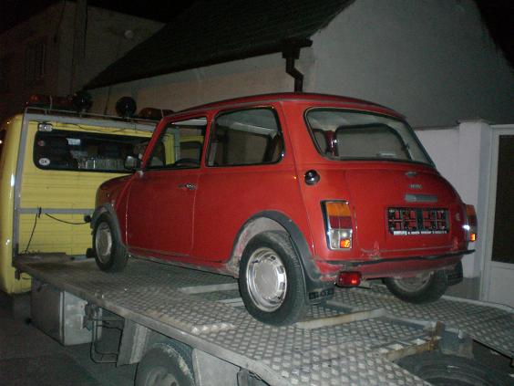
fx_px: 564
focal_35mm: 38
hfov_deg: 49.0
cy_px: 193
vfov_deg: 37.7
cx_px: 257
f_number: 3.1
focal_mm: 6.3
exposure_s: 1/60
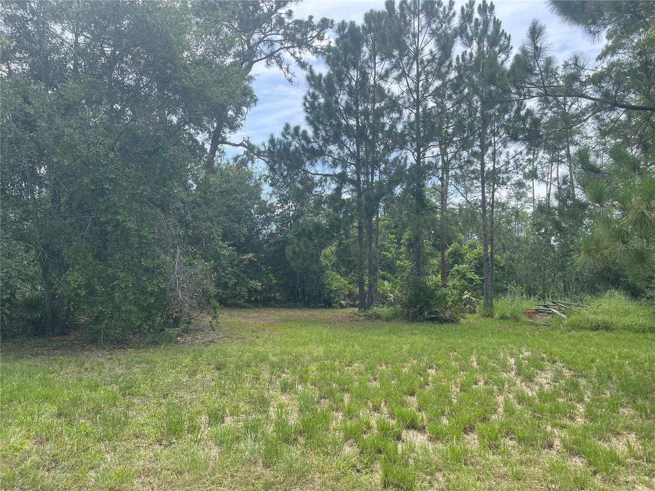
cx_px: 328
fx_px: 492
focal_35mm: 26
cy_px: 246
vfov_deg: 53.1
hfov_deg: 67.3
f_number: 1.6
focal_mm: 5.1
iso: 50
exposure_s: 1/1575
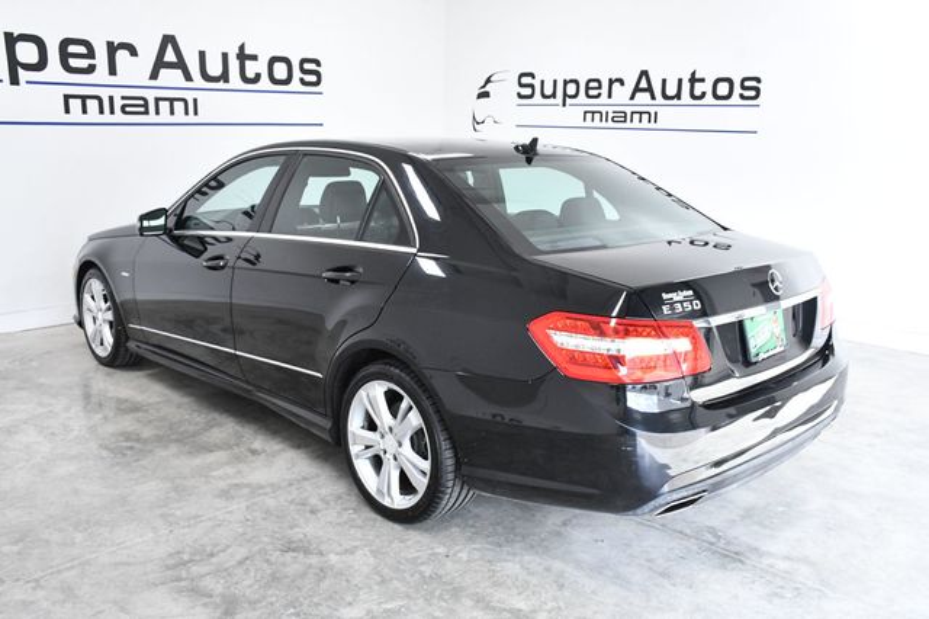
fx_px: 851
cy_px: 310
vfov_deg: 39.9
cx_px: 464
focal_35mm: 33
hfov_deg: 57.2
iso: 2500
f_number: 8
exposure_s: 1/250
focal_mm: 22
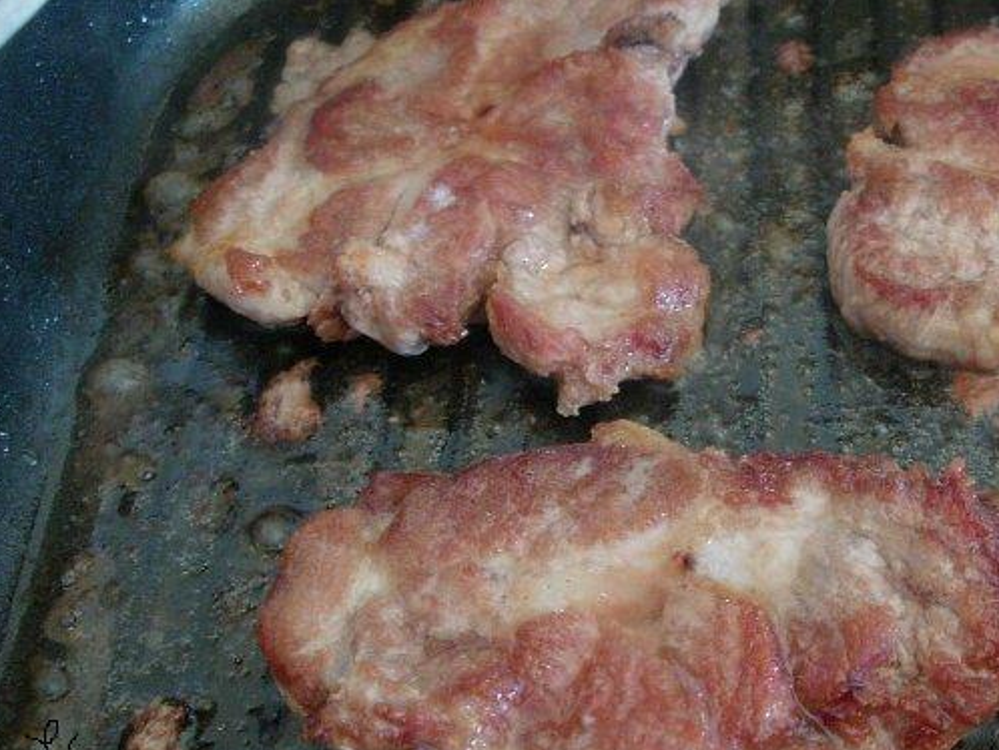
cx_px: 758
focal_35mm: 61
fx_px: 1761
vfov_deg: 24.0
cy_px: 471
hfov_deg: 31.1
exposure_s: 1/23.9
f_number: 2.8
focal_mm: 7.8
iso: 200
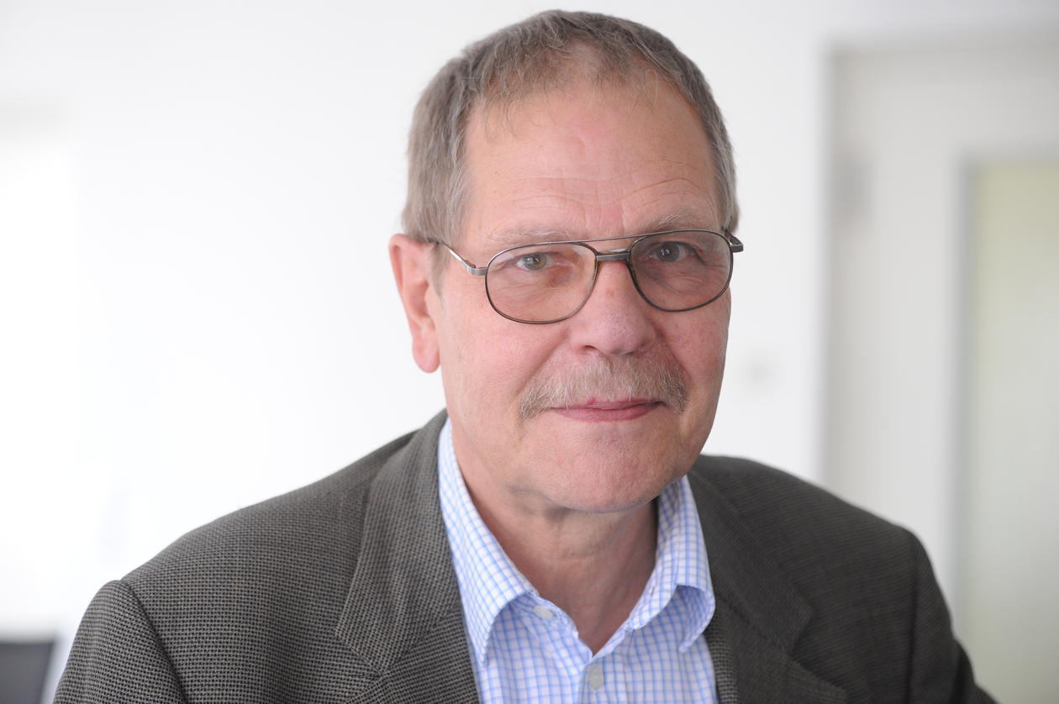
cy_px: 352
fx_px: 3086
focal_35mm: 105
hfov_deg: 19.5
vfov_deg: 13.0
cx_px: 530
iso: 1600
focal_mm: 105
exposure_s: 1/125
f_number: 5
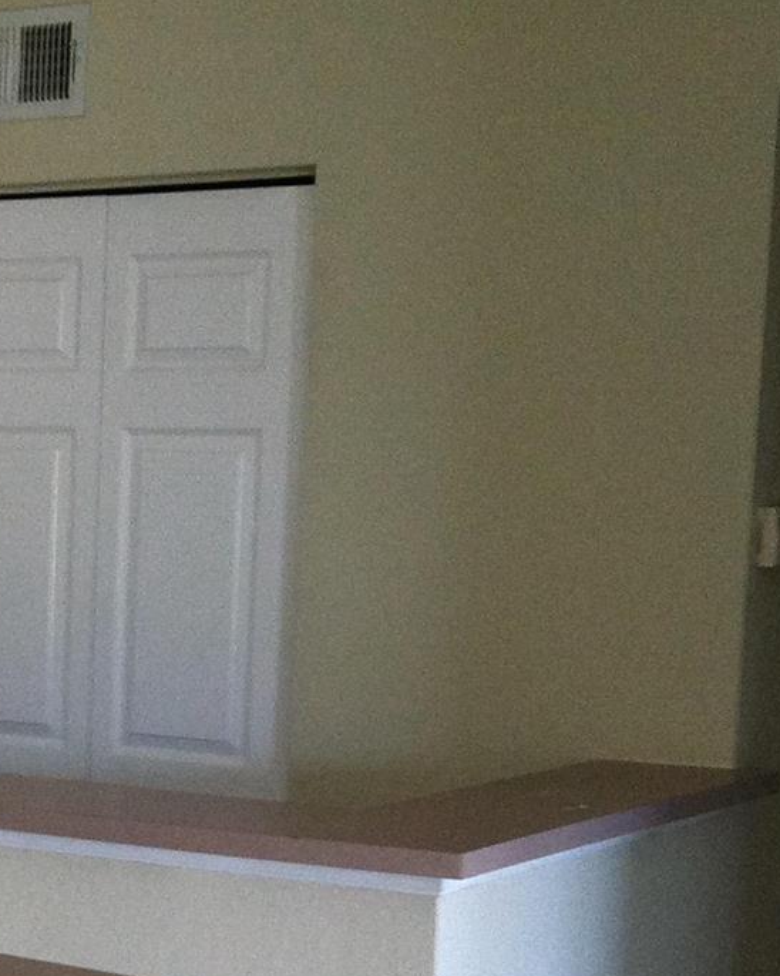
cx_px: -226
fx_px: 2943
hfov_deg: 14.5
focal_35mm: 102
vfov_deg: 18.5
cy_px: 900
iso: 160
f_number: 2.8
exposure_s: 1/15
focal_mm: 3.85
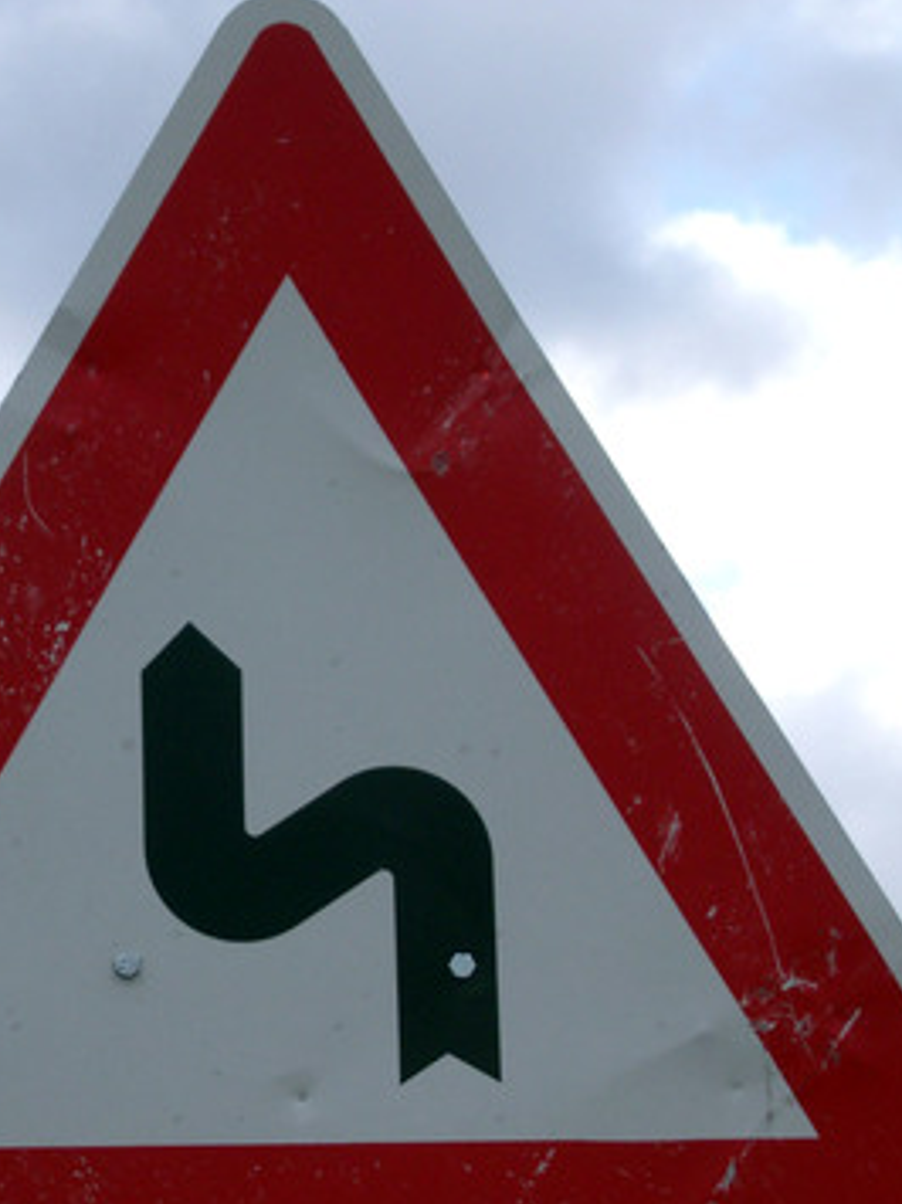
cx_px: 173
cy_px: 683
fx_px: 6014
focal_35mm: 173
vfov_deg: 11.4
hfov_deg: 8.6
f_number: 4.8
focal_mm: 22.8
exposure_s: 1/500
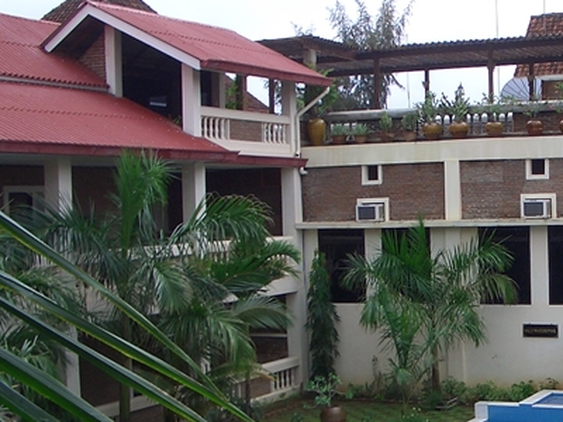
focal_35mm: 70
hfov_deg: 26.5
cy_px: 302
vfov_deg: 20.9
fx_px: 1138
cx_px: 545
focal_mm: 5.8
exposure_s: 1/320
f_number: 4.3
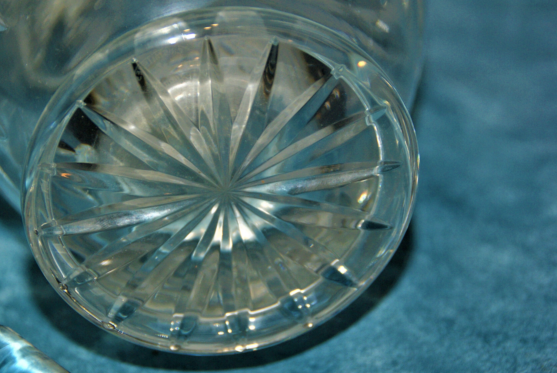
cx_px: 240
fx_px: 2023
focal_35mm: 131
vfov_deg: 10.5
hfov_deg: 15.7
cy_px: 166
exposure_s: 1/125
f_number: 5.6
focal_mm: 75
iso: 400
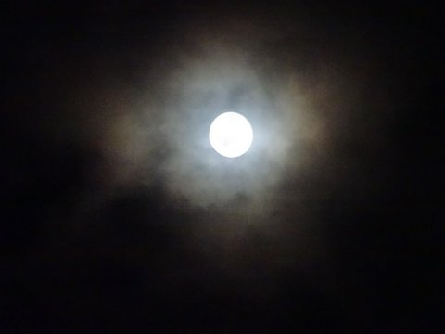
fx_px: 5001
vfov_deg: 3.8
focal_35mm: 389
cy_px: 167
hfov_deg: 5.1
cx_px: 222
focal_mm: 66.39
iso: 3200
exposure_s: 1/50
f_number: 6.3
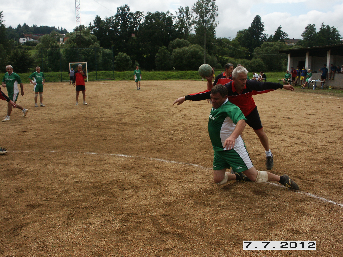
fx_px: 347
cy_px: 128
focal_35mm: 35
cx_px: 172
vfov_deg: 40.7
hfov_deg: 52.6
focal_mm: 7.18
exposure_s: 1/350
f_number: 6.7
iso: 64
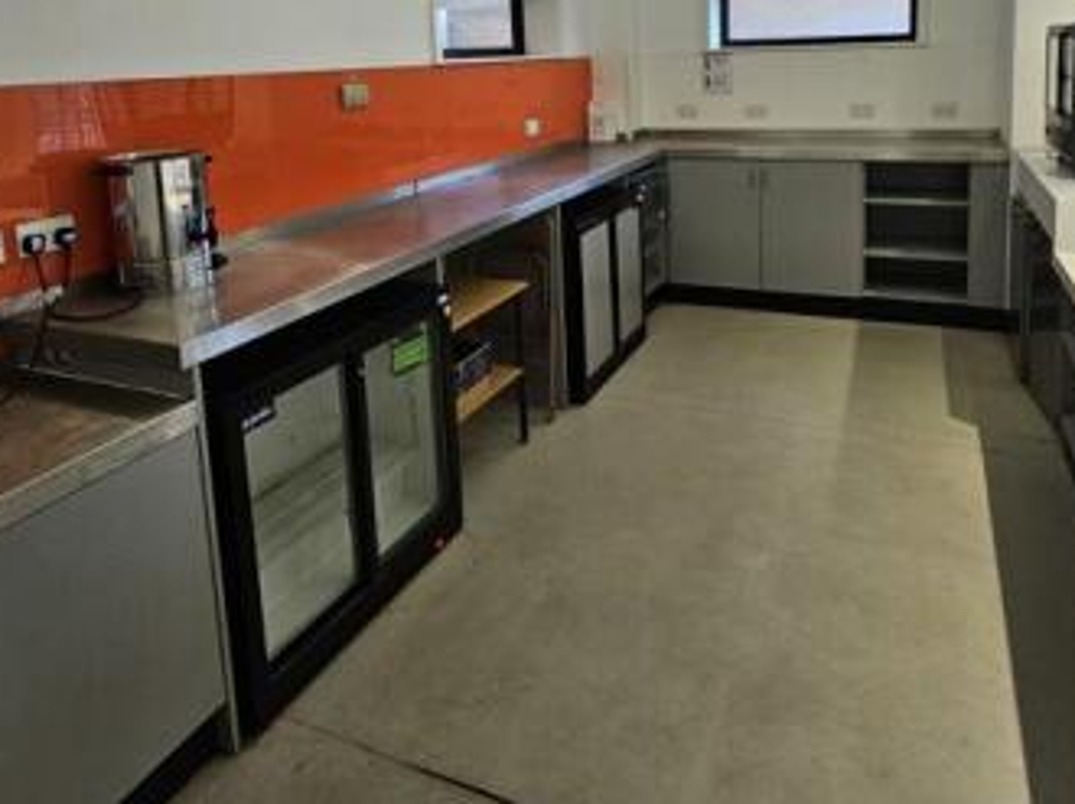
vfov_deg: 53.9
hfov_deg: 73.6
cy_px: 135
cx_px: 614
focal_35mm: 23
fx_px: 714
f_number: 2.2
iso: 200
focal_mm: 2.2
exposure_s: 1/71
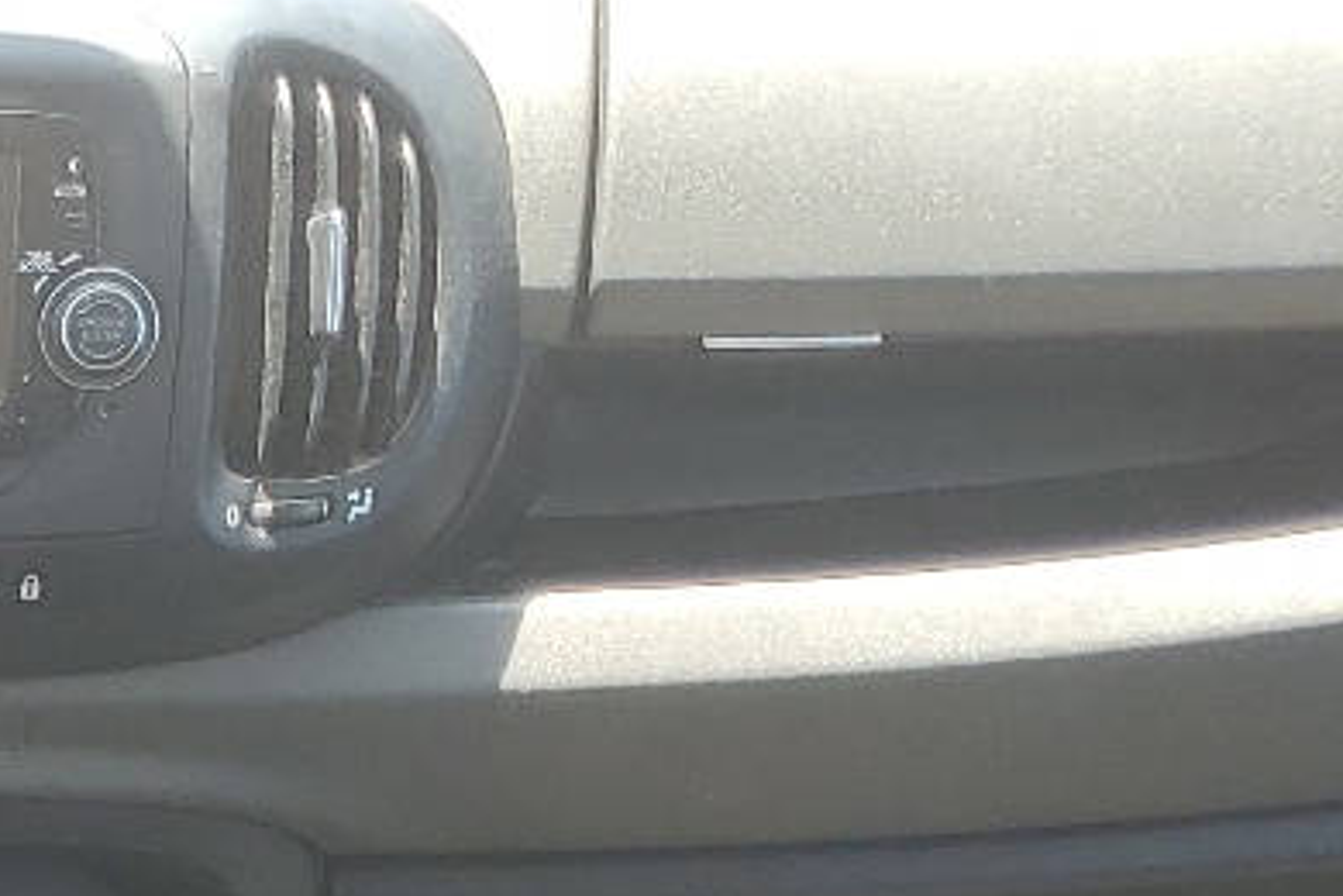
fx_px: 4141
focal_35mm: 111
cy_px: 1489
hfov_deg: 16.5
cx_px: -775
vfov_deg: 11.6
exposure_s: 1/182
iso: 50
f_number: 1.5
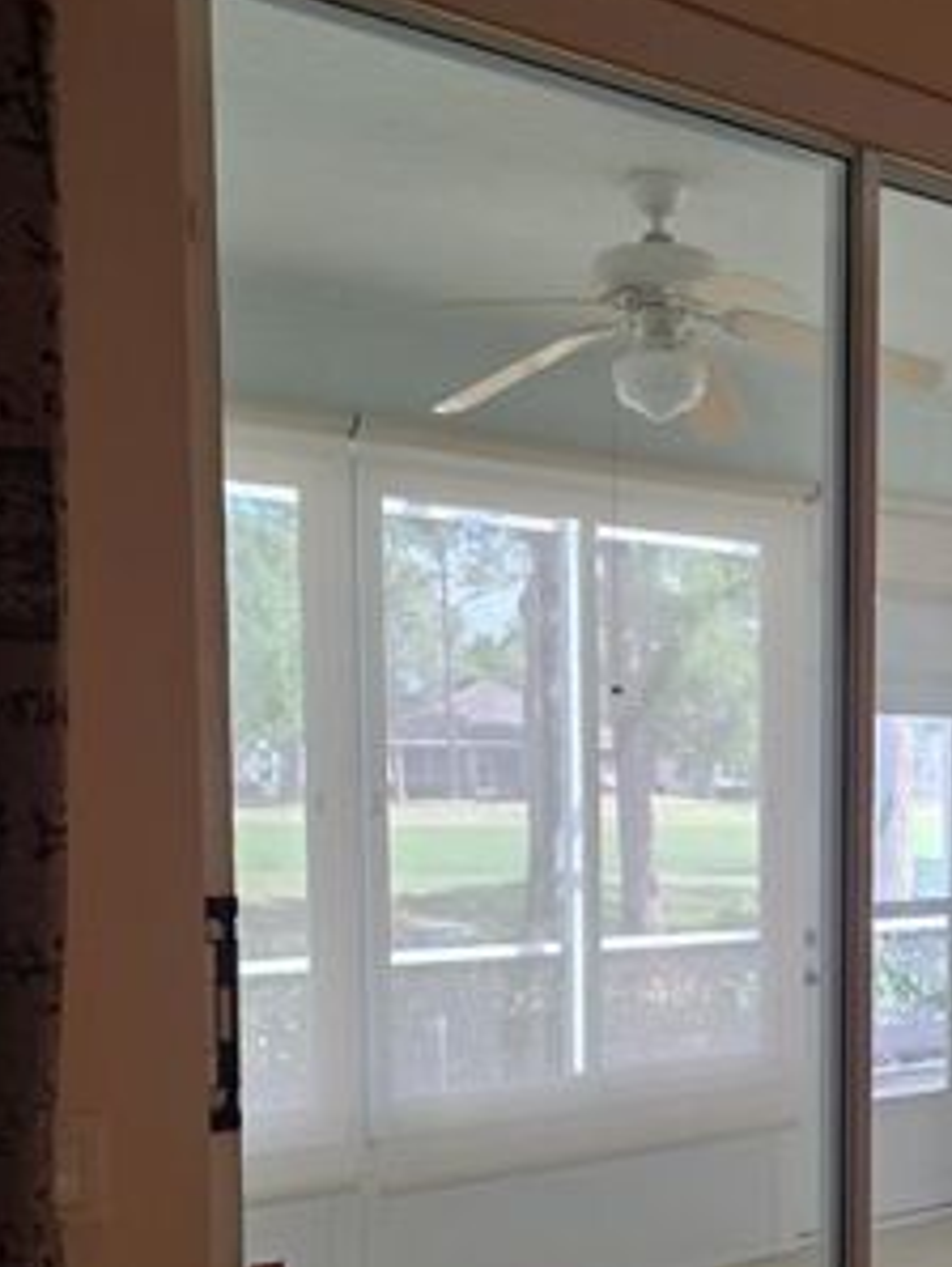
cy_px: 897
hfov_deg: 33.7
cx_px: 814
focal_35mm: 41
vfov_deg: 44.7
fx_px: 1501
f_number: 1.7
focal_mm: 6.3
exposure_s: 1/120
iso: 100
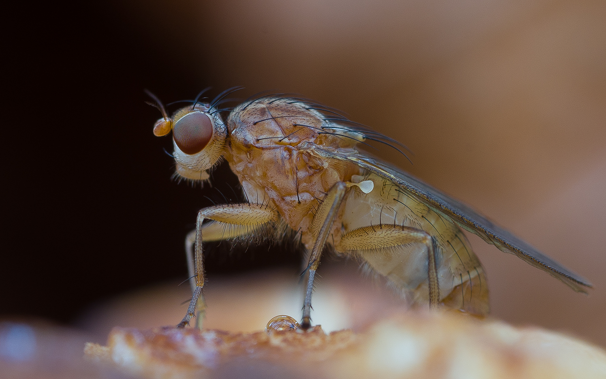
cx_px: 303
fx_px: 1519
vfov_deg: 14.2
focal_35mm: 92
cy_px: 199
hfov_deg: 22.6
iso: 100
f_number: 8
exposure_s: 1/1.67
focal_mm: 90
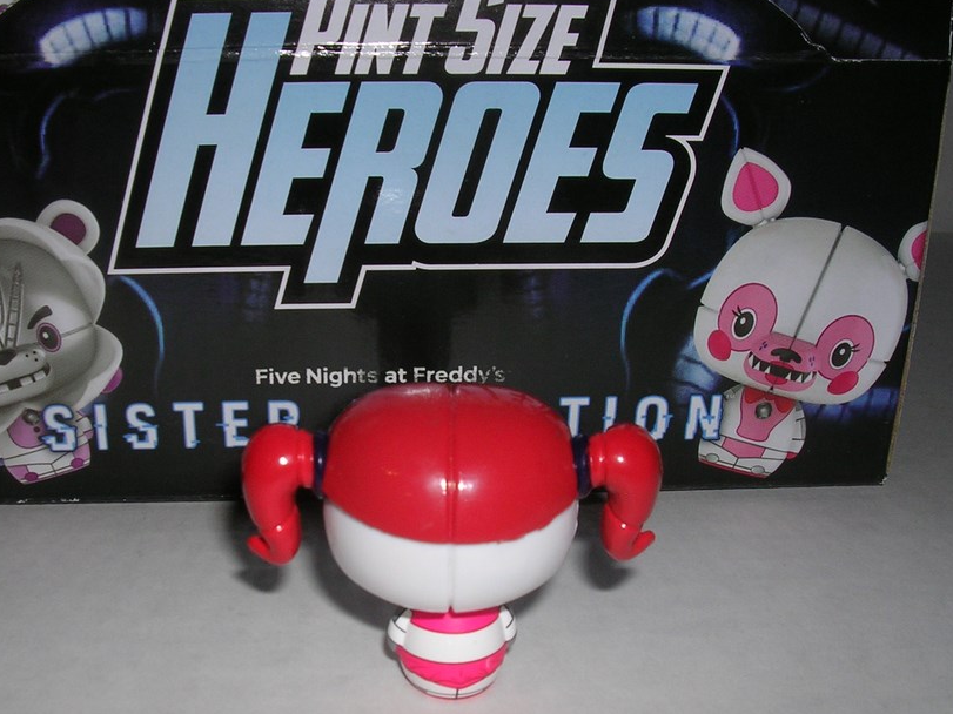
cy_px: 436
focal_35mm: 48
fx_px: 1321
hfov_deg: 39.6
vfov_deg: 30.2
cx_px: 402
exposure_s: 1/60.1
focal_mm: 5.8
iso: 50
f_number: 5.6
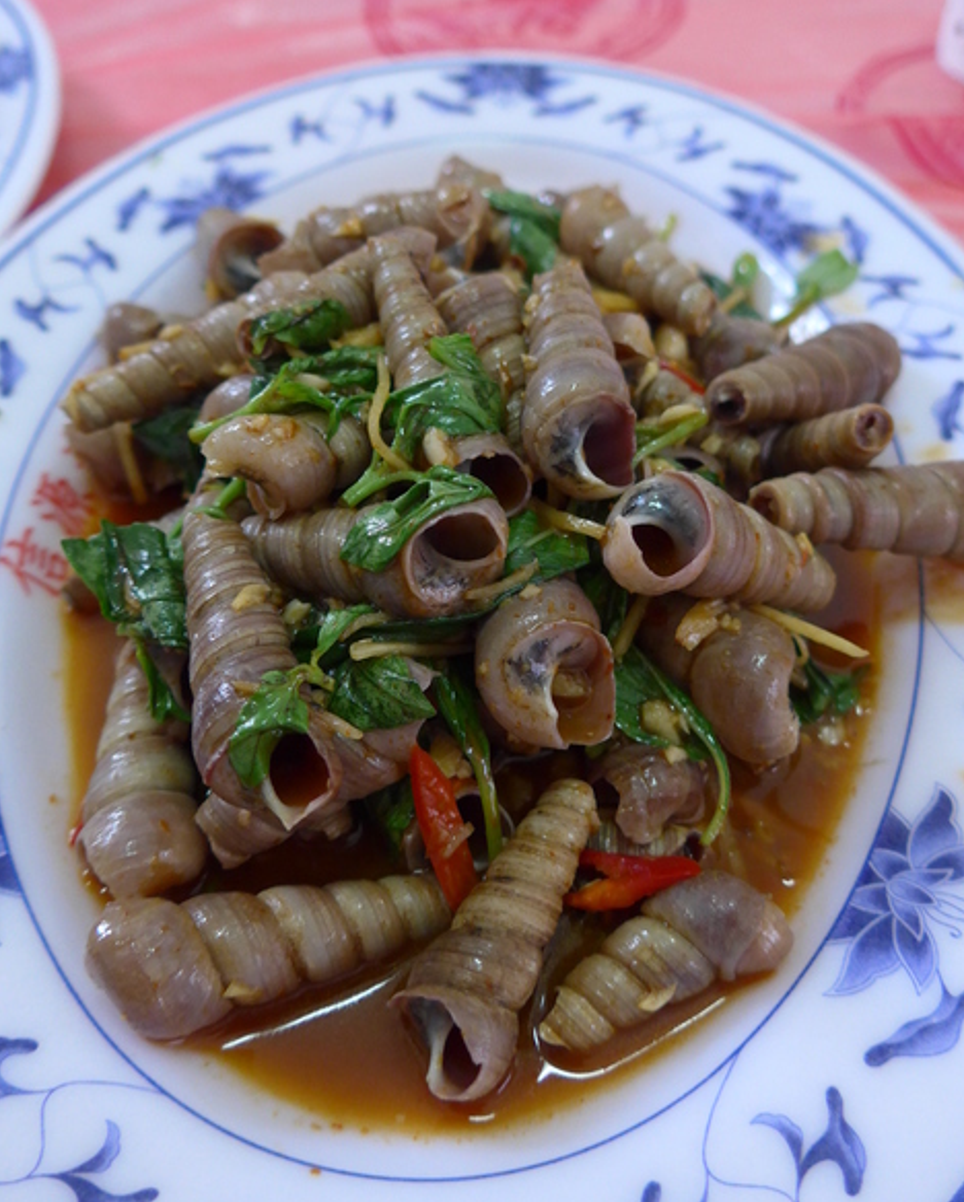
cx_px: 476
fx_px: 1104
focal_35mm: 31
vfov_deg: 57.1
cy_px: 556
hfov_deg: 47.2
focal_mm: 6
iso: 400
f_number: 2
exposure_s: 1/50
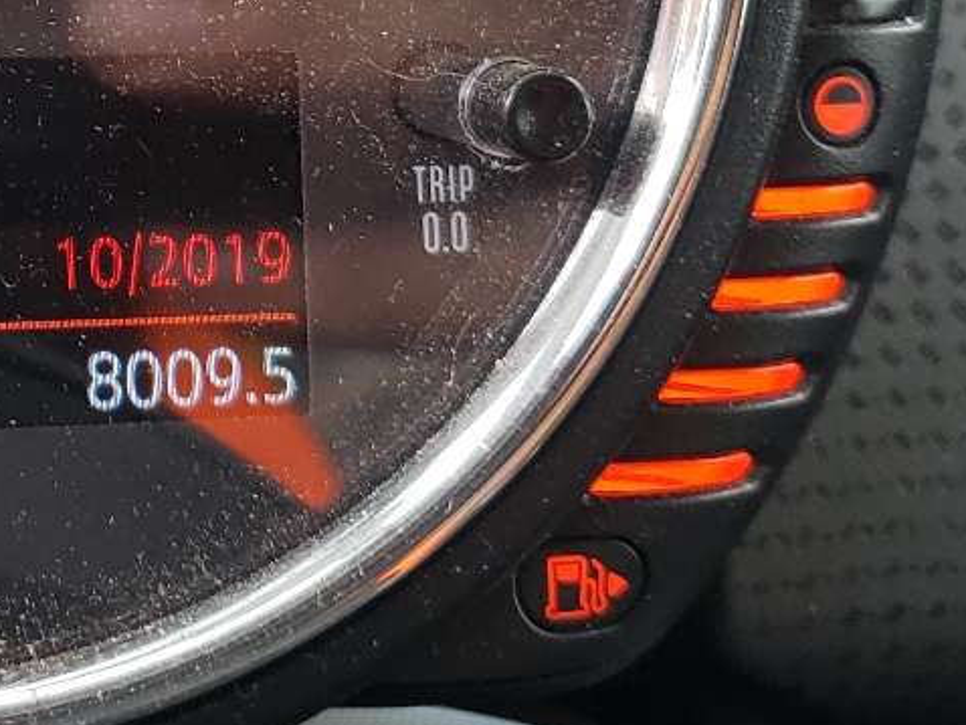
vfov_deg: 16.4
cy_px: -85
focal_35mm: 87
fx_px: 2429
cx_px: -174
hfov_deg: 21.0
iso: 55
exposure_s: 1/60.2
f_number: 1.5
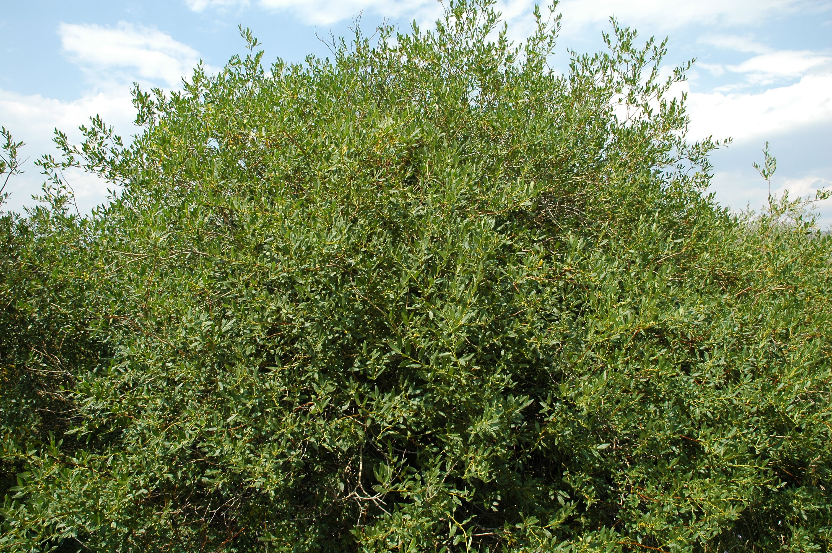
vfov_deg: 47.8
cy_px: 276
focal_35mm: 27
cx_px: 416
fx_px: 623
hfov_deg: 67.4
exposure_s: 1/200
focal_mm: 18
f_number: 10
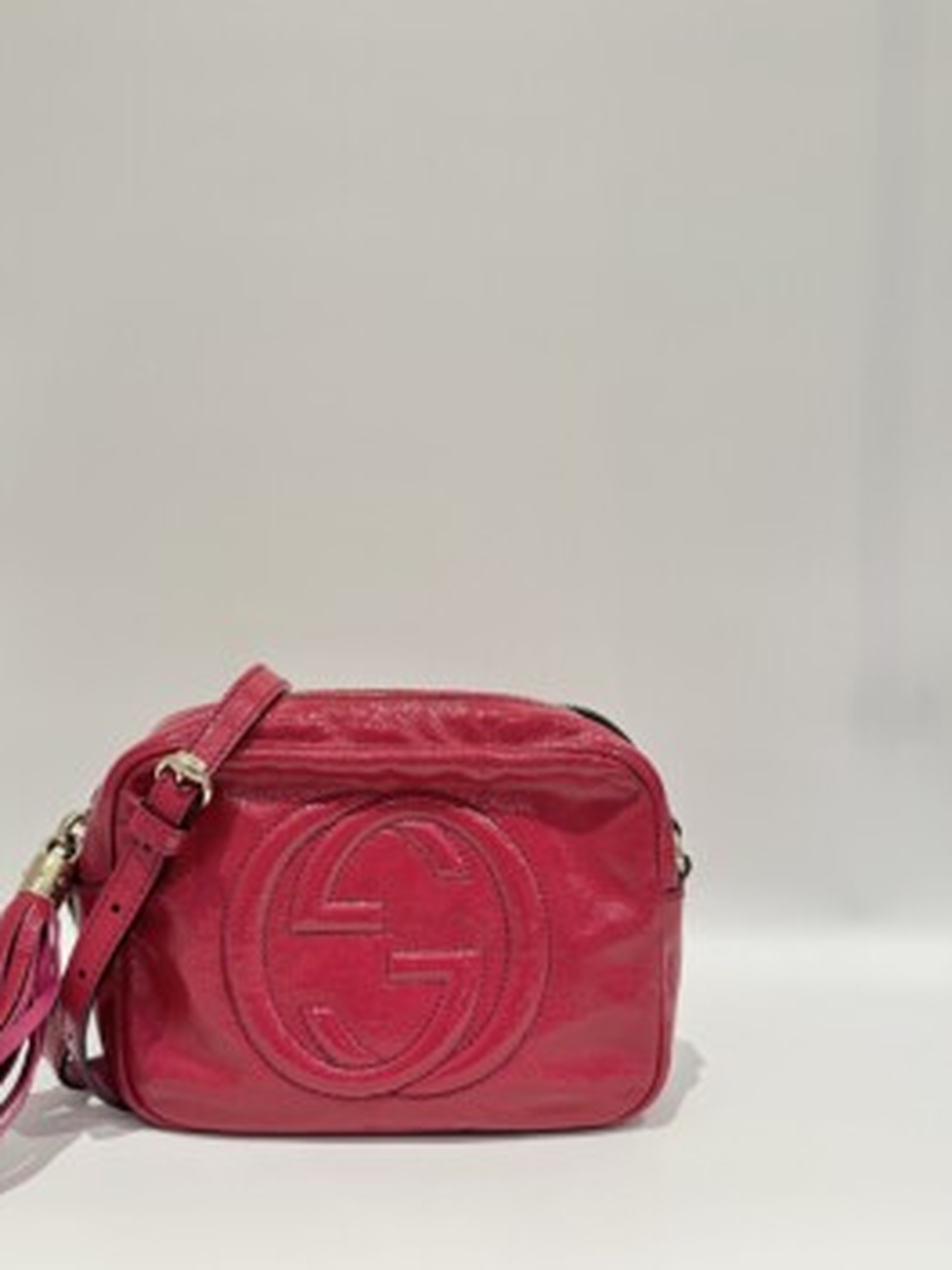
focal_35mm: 30
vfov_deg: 59.9
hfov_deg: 46.7
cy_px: 660
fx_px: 1100
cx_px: 411
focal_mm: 6.86
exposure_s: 1/50
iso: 200
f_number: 1.78
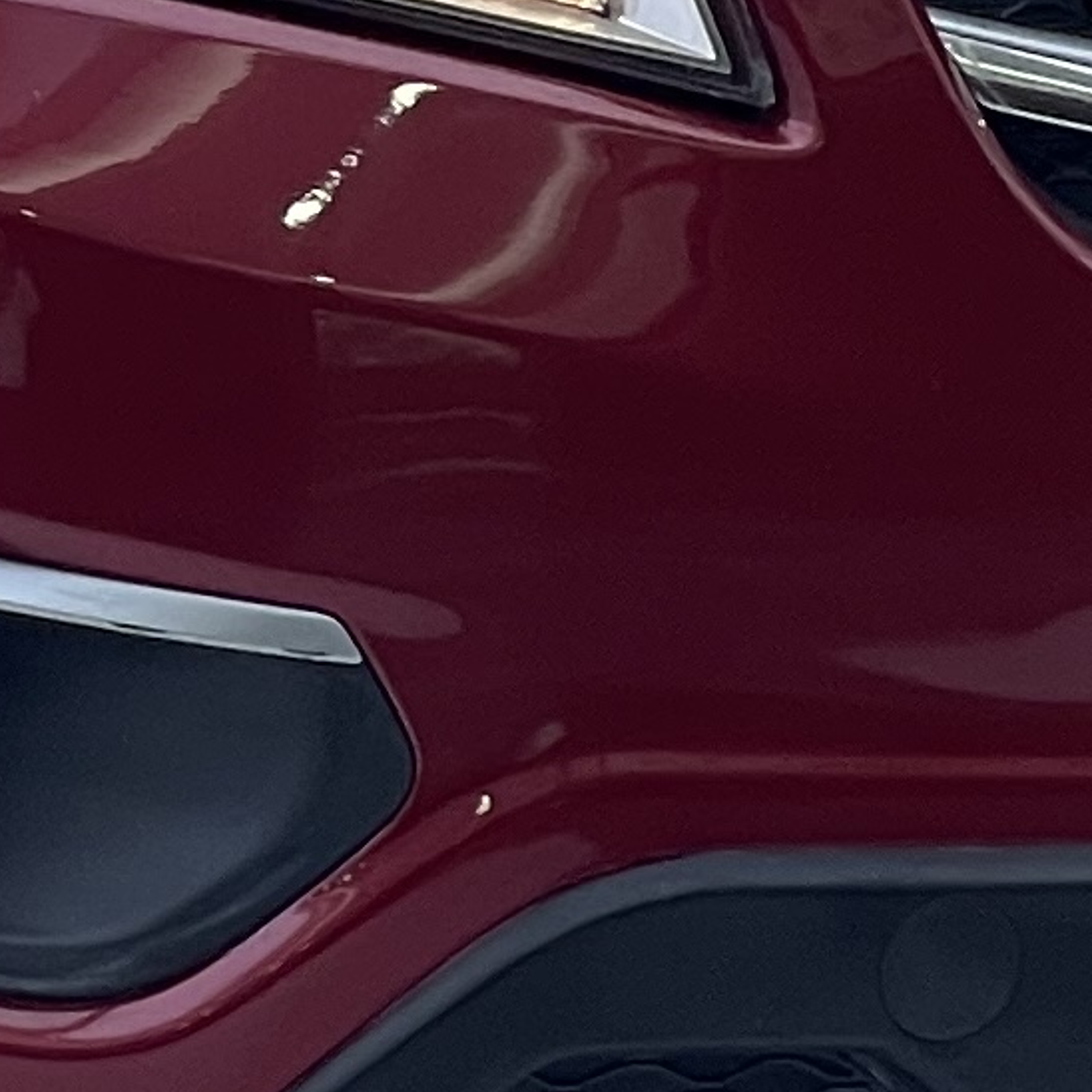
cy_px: 8
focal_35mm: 338
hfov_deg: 5.1
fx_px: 12063
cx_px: -664
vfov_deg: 5.2
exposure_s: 1/122
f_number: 2
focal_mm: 6
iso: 25
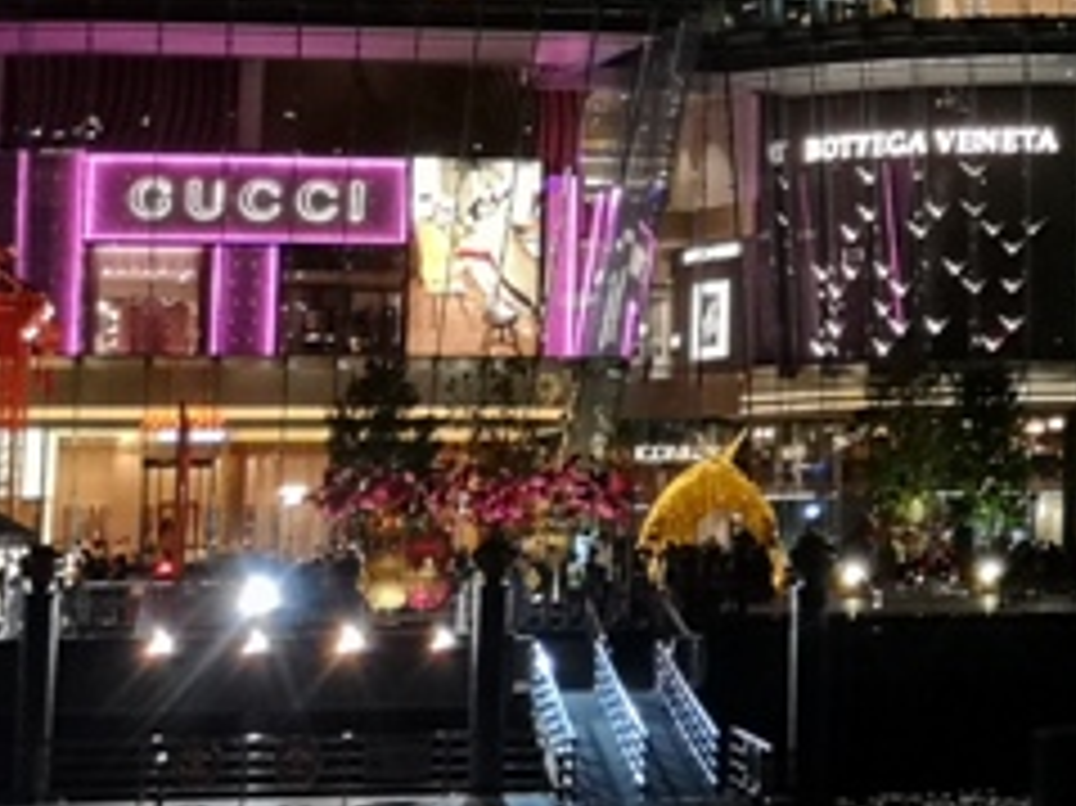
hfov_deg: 16.6
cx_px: 1279
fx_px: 3542
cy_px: -68
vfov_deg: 12.8
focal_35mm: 114
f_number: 1.8
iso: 160
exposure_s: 1/33.3
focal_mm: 3.95
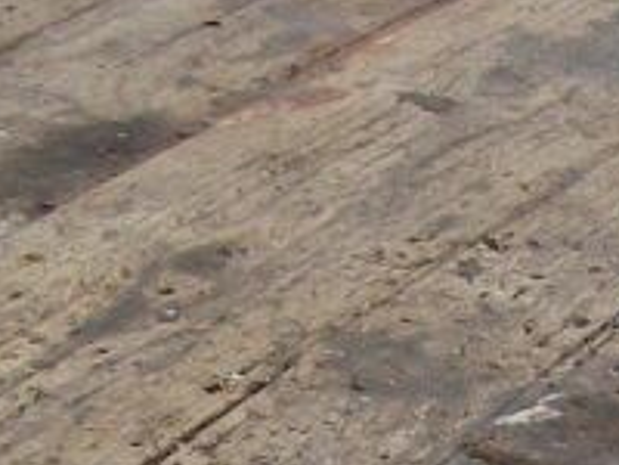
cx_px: 662
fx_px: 3666
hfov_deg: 9.6
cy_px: 964
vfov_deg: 7.0
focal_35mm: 205
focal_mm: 5.7
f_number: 2.9
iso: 80
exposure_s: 1/200
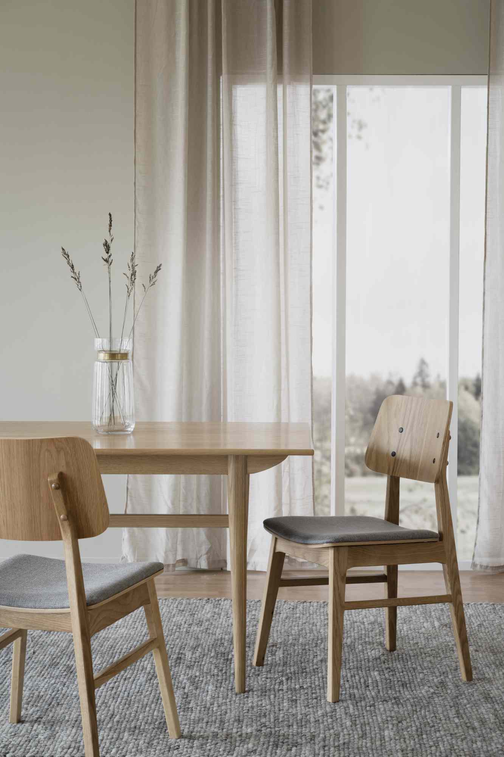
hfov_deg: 19.5
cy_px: 378
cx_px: 252
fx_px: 1470
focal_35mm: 70
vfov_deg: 28.8
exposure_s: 1/4
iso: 200
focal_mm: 70
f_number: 9
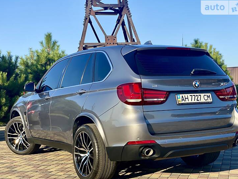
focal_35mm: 58
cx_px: 121
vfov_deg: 25.2
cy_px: 96
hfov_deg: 33.2
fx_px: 399
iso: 20
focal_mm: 6
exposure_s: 1/716
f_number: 2
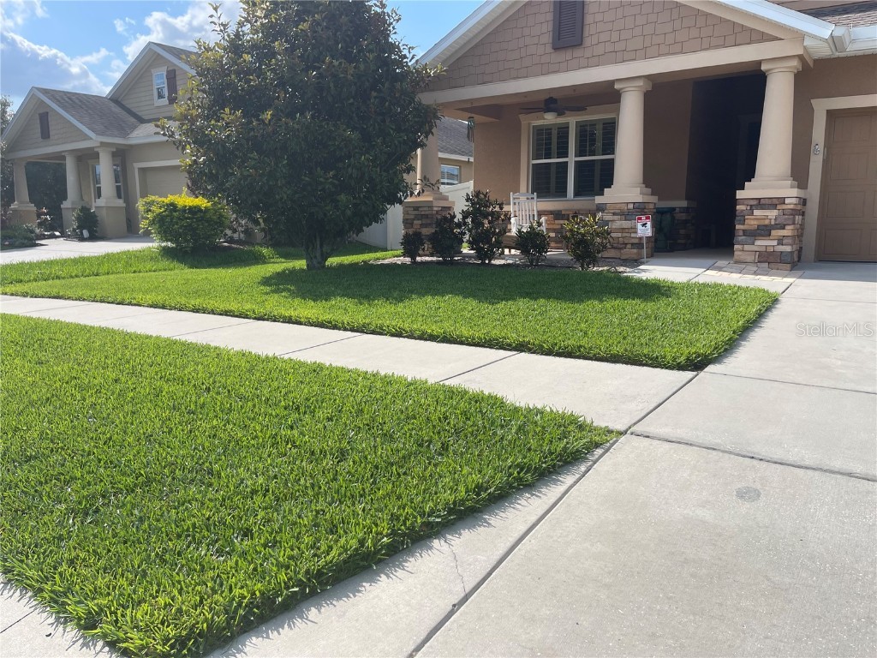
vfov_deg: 53.1
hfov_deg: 67.3
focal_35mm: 26
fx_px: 659
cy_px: 329
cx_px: 438
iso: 32
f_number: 1.6
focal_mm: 5.1
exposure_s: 1/3448
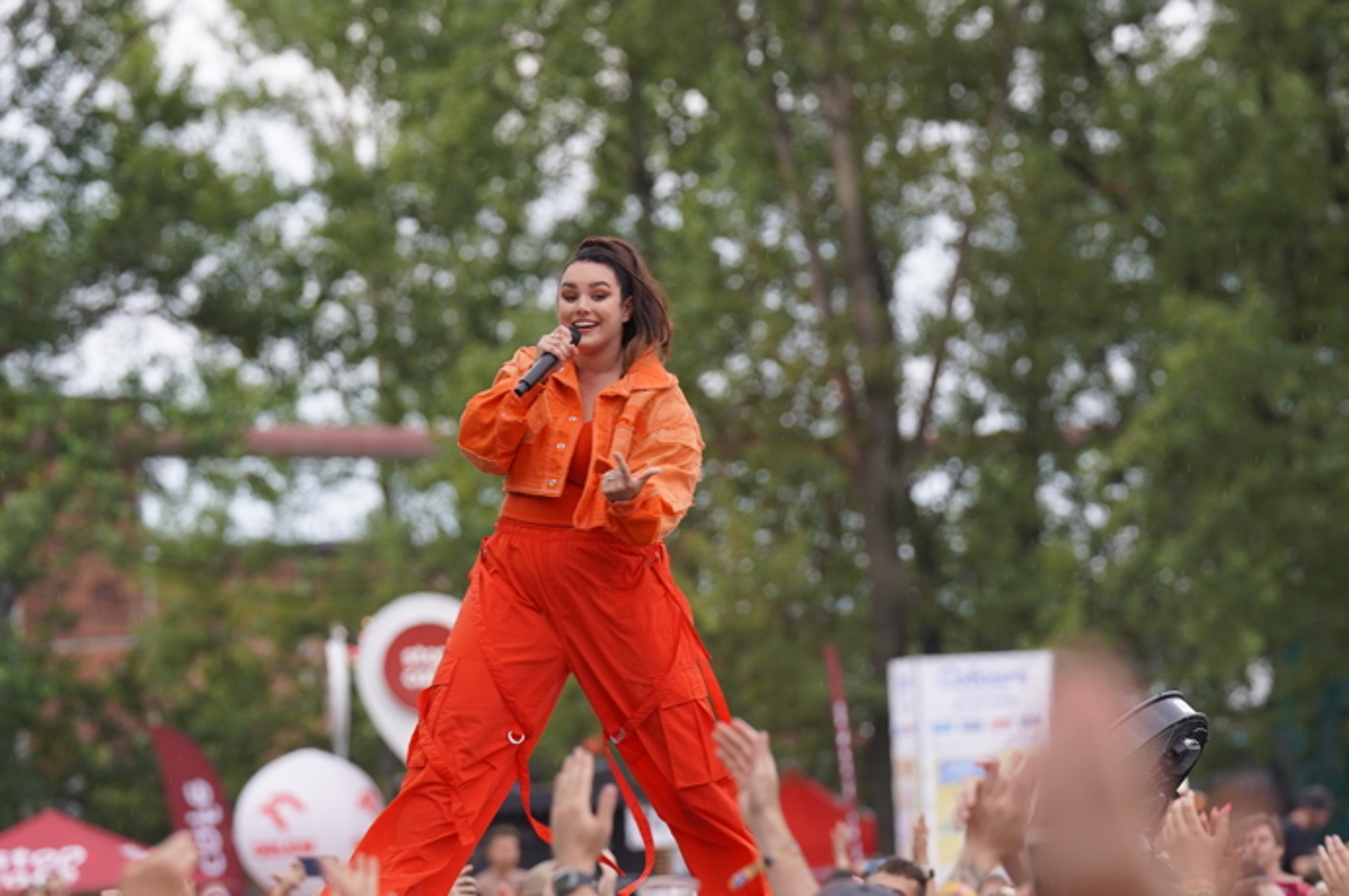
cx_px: 674
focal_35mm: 273
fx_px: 10215
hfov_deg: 7.6
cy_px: 448
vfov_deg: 5.0
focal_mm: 182
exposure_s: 1/320
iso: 500
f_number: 4
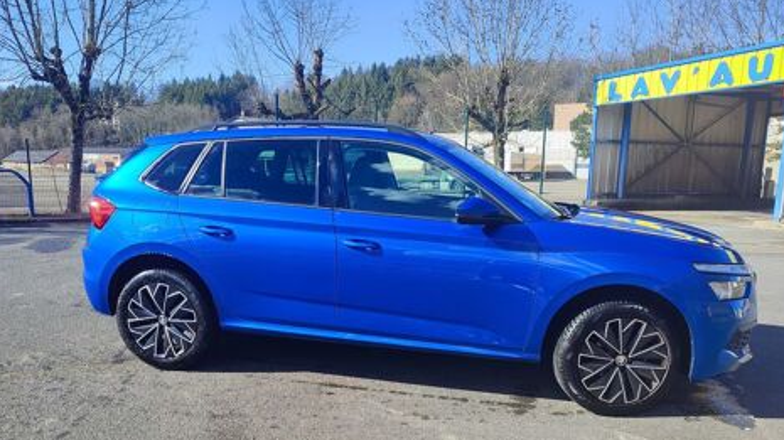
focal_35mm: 27
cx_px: 388
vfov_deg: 42.6
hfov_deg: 69.9
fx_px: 561
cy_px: 270
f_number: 1.89
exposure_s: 1/456
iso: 50
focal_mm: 5.89
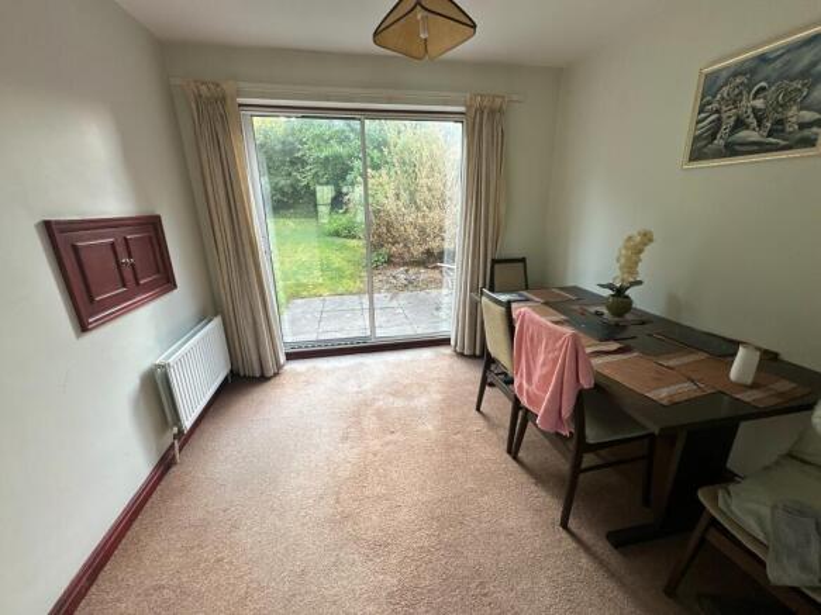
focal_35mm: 14
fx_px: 332
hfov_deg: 102.1
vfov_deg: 85.7
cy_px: 308
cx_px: 410
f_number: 2.2
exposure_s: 1/99
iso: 100
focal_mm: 2.22
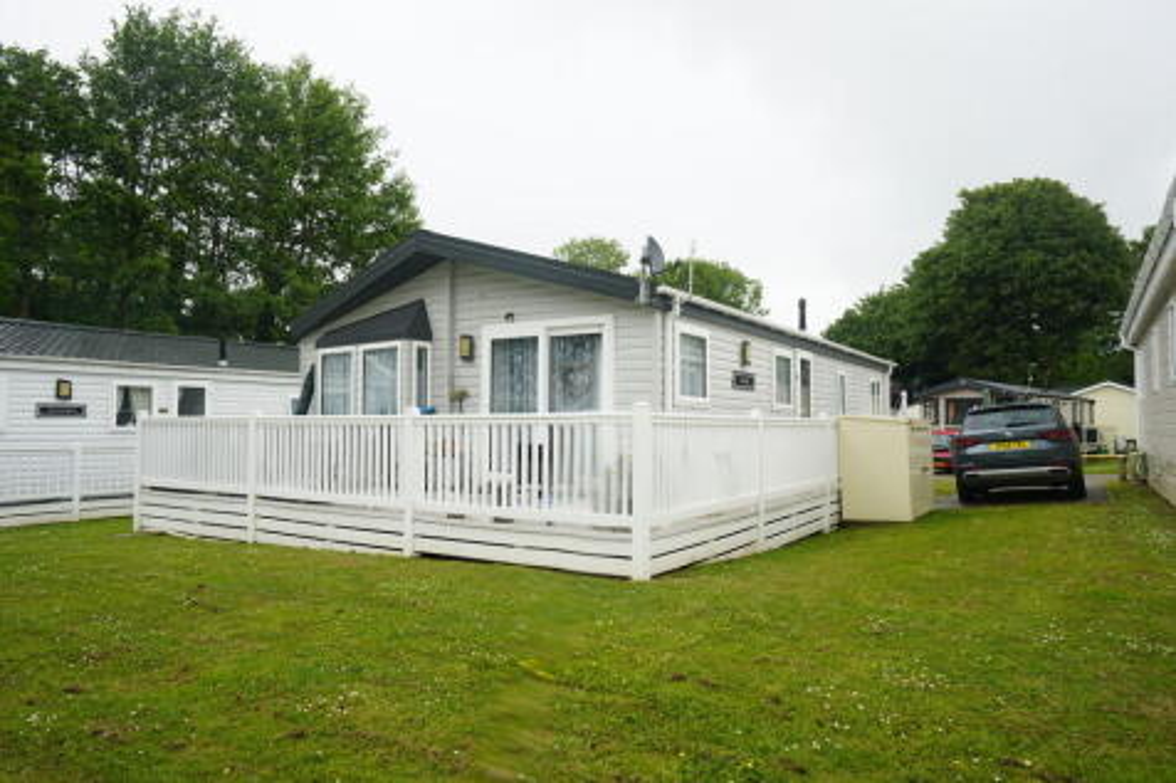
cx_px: 588
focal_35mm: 23
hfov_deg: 76.1
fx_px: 751
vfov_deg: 55.1
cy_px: 392
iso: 500
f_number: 16
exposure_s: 1/60
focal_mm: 23
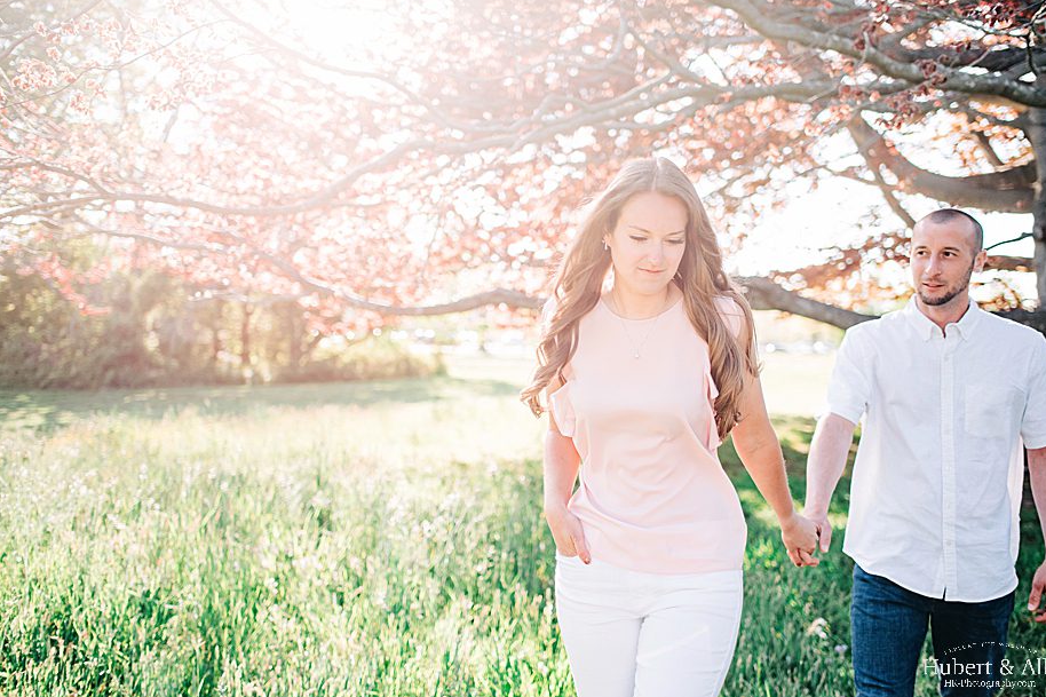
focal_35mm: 36
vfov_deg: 36.9
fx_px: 1046
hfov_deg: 53.1
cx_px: 536
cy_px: 340
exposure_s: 1/1600
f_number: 1.8
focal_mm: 35
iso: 400
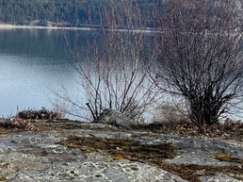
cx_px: 107
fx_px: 603
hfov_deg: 22.8
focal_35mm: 86
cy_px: 0
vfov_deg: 16.8
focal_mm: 5.1
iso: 50
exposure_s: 1/4484
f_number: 1.6
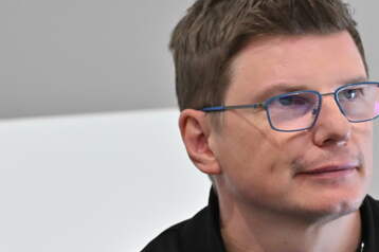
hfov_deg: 3.8
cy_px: 167
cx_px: 294
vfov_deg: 2.5
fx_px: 5743
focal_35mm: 546
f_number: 6.3
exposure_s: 1/60
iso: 2000
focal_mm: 210
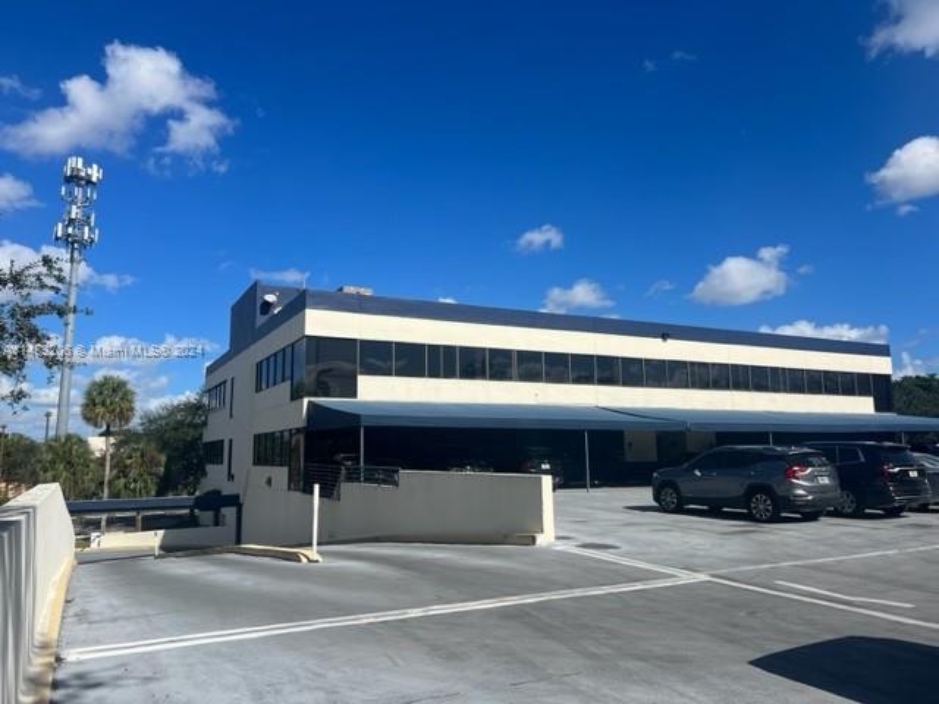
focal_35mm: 26
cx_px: 470
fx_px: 705
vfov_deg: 53.1
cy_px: 352
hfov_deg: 67.3
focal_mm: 5.7
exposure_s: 1/8000
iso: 50
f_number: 1.5
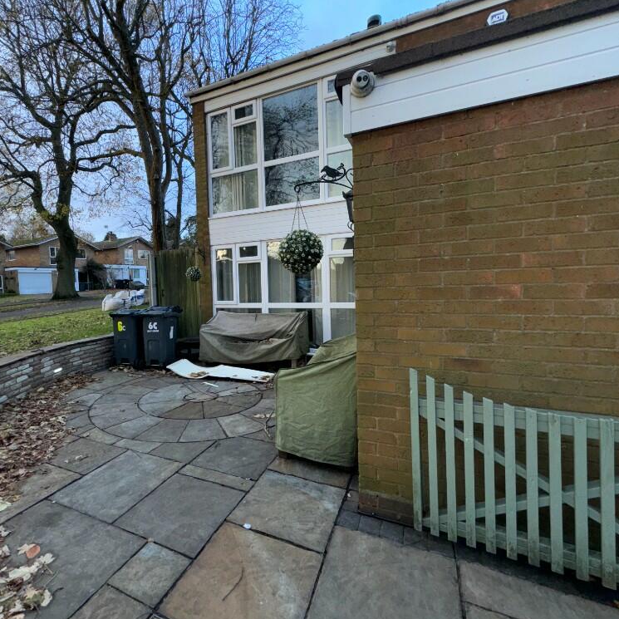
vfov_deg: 84.0
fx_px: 344
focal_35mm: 17
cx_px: 253
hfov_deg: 83.1
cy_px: 304
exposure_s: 1/122
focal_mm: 2.22
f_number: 2.2
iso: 40
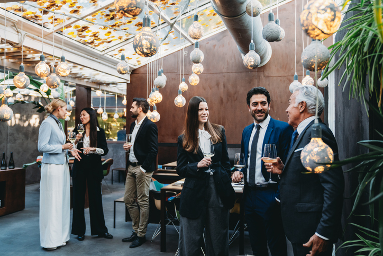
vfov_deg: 41.1
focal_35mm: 32
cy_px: 128
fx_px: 340
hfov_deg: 58.7
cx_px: 192
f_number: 2.8
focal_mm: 32
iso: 800
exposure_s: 1/125
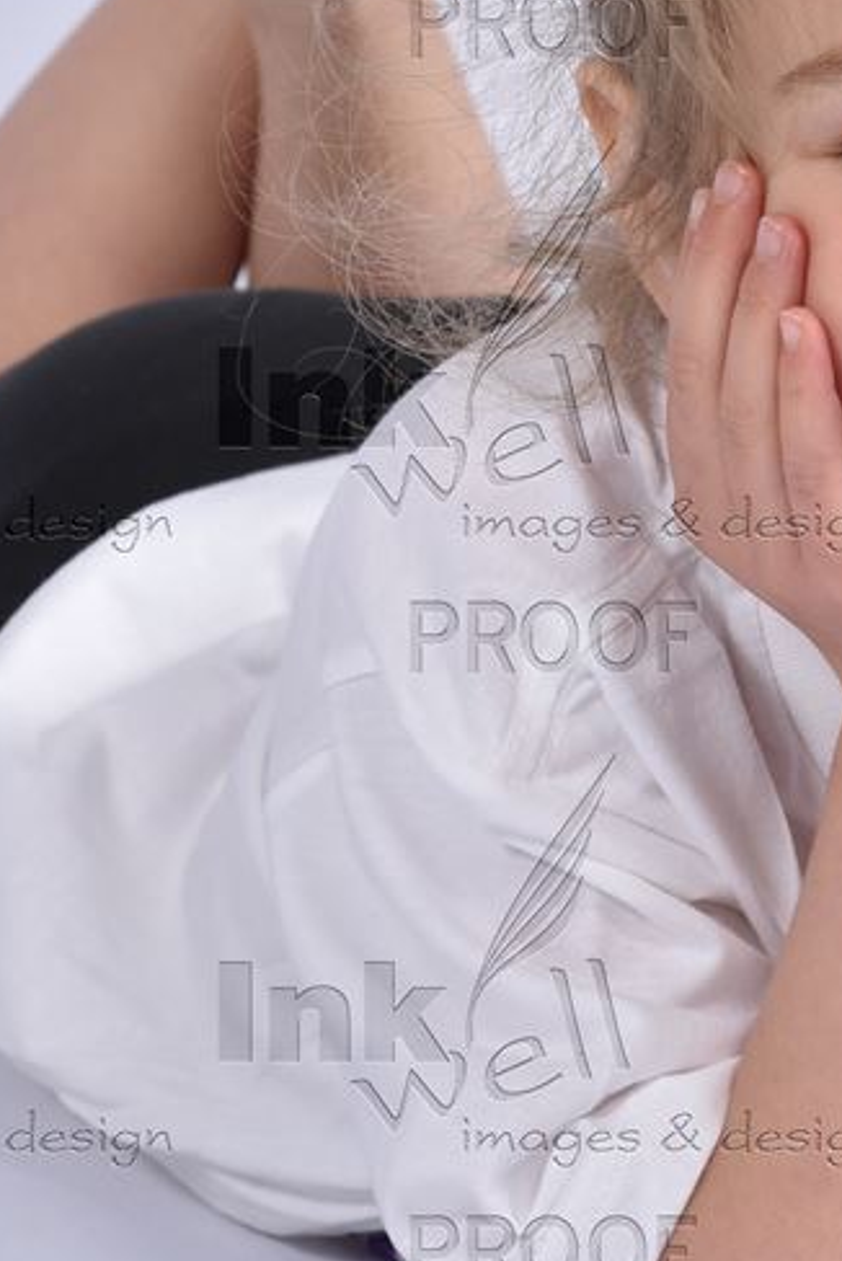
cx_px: 767
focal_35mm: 230
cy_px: 207
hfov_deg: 6.0
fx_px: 8057
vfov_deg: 8.9
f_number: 8
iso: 250
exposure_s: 1/200
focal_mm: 75
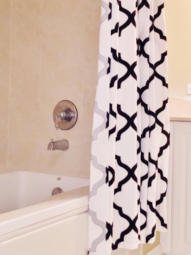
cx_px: 110
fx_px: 420
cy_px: 104
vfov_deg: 33.7
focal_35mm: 57
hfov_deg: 25.6
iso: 50
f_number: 2.2
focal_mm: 4.15
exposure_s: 1/30
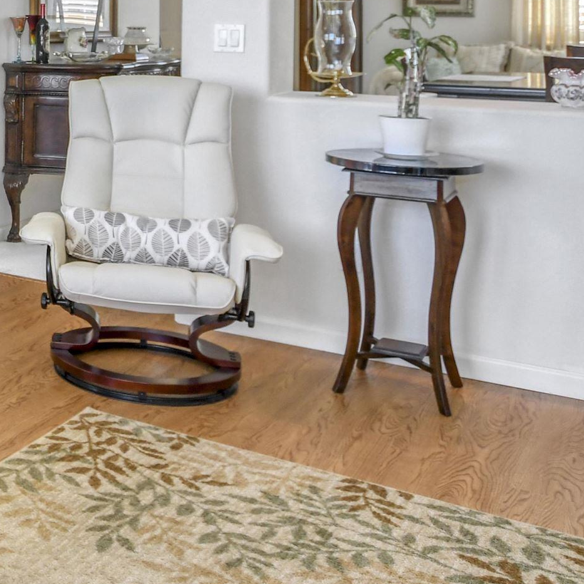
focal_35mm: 42
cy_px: 11
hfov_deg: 28.7
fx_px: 802
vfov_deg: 36.3
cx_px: -253
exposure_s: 1/400
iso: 500
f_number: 4
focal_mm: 10
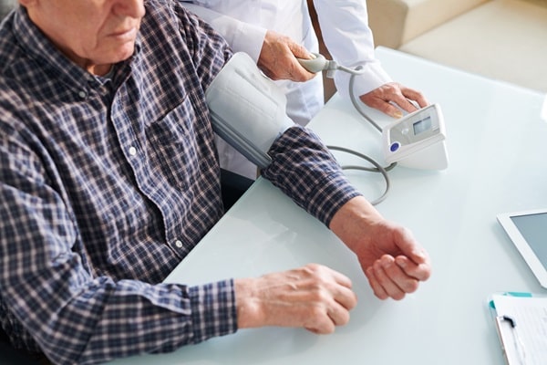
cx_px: 274
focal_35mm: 50
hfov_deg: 39.6
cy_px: 182
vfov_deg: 27.0
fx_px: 760
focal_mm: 50
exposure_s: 1/160
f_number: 3.5
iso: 640
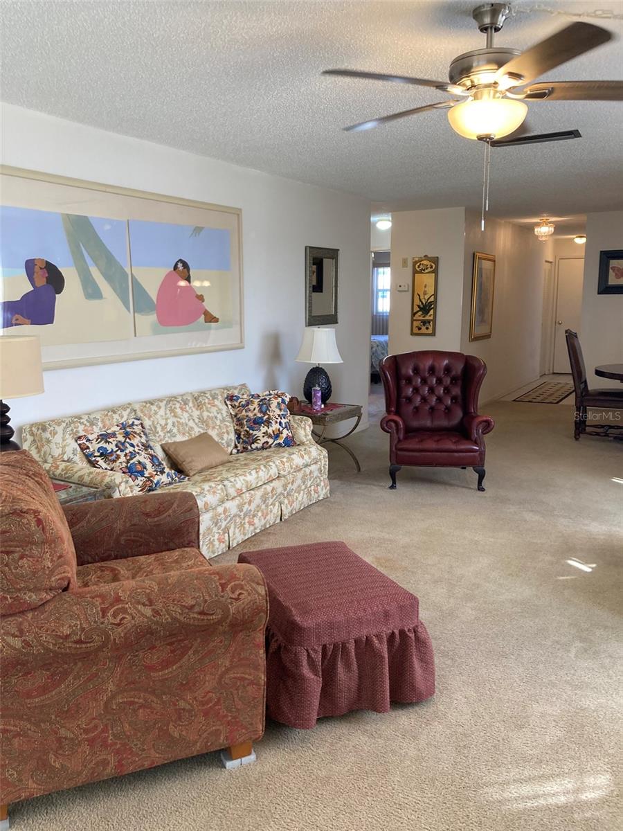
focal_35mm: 28
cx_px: 312
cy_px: 416
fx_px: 672
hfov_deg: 49.7
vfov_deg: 63.4
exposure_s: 1/60
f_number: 1.8
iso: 80
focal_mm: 3.99
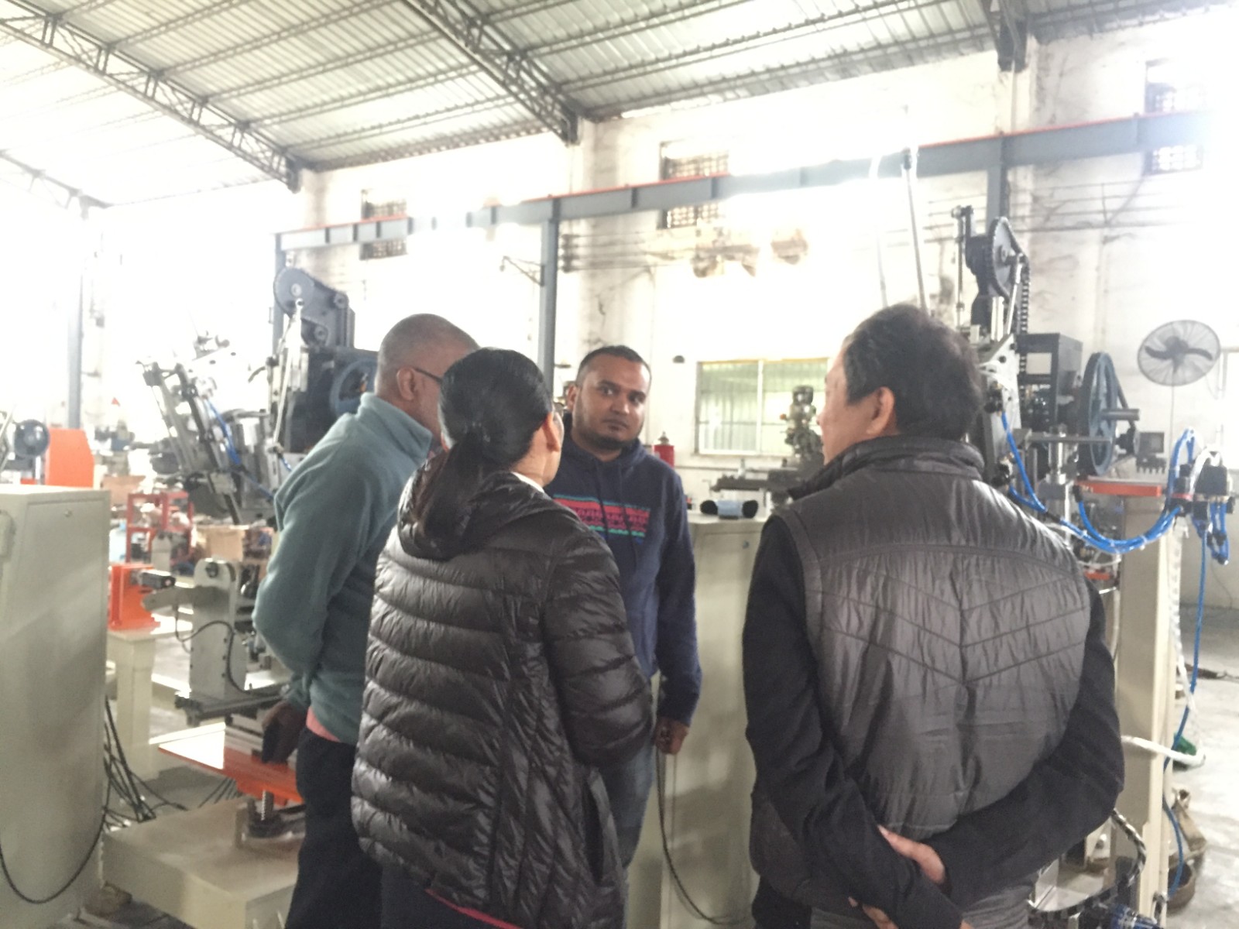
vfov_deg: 48.2
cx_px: 620
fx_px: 1038
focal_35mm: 29
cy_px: 464
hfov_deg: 61.7
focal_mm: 4.15
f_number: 2.2
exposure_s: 1/17
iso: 500
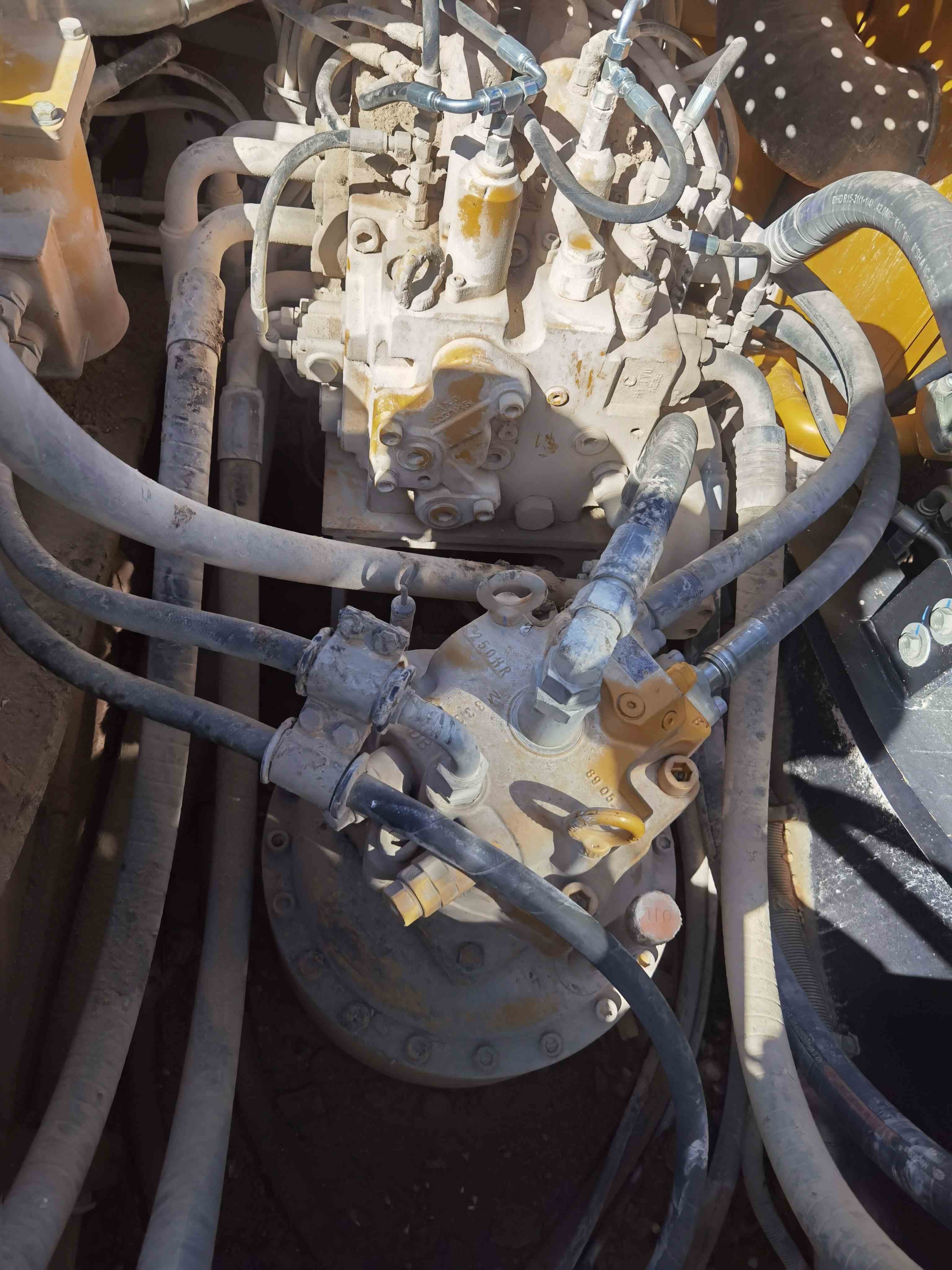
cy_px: 635
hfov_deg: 58.9
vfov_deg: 73.9
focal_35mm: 23
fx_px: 843
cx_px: 476
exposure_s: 1/3333
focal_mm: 6.71
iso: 50
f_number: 1.9
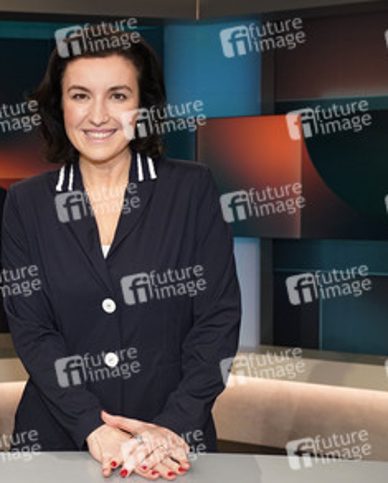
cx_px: 120
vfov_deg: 38.0
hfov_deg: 30.6
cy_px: 244
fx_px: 702
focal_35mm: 49
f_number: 5.6
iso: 2000
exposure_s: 1/125
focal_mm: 34
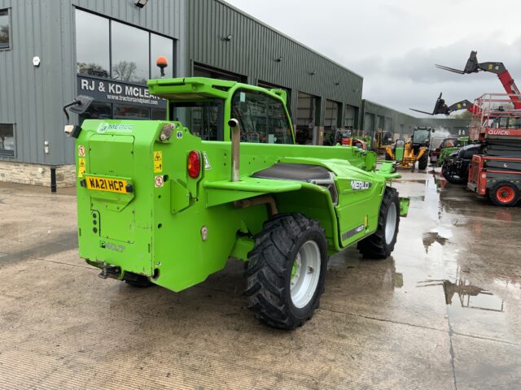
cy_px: 195
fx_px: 436
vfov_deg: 48.2
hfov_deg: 61.7
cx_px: 260
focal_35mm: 29
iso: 16
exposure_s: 1/195
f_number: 1.8
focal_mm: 3
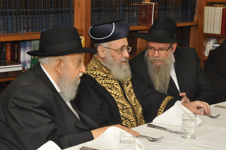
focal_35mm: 87
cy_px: 75
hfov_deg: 23.4
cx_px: 113
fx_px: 545
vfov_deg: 15.7
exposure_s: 1/60
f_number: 10
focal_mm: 58
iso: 1250
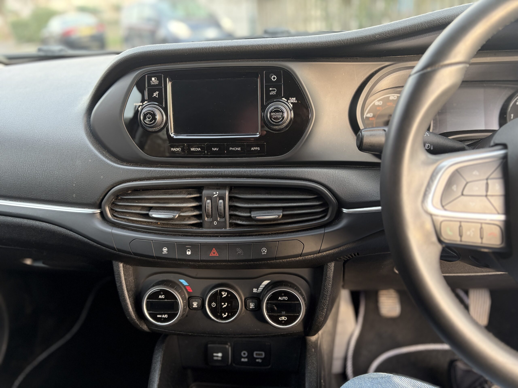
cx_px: 259
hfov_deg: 67.3
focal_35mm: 26
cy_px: 194
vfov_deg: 53.1
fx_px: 389
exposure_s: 1/87
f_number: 1.6
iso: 125
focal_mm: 5.96
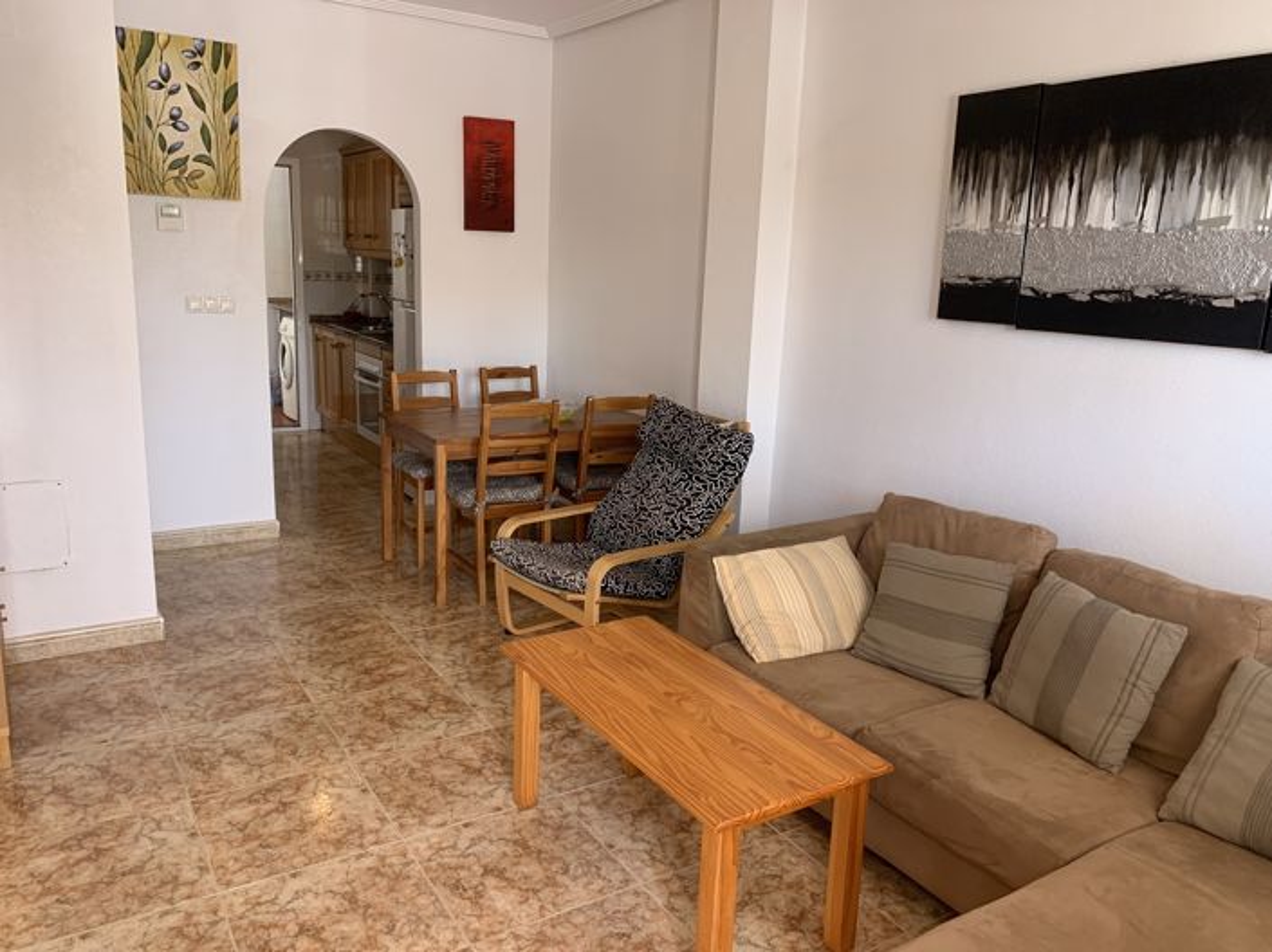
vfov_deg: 53.0
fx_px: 955
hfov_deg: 67.3
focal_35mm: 26
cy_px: 476
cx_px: 636
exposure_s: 1/99
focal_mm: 4.25
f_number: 1.8
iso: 100
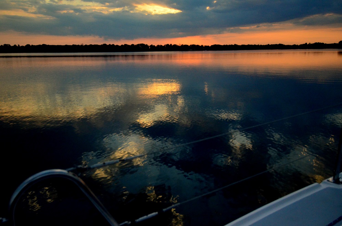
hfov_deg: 62.0
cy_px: 113
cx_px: 171
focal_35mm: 30
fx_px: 284
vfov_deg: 43.4
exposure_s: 1/8000
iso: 3200
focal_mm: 20
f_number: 4
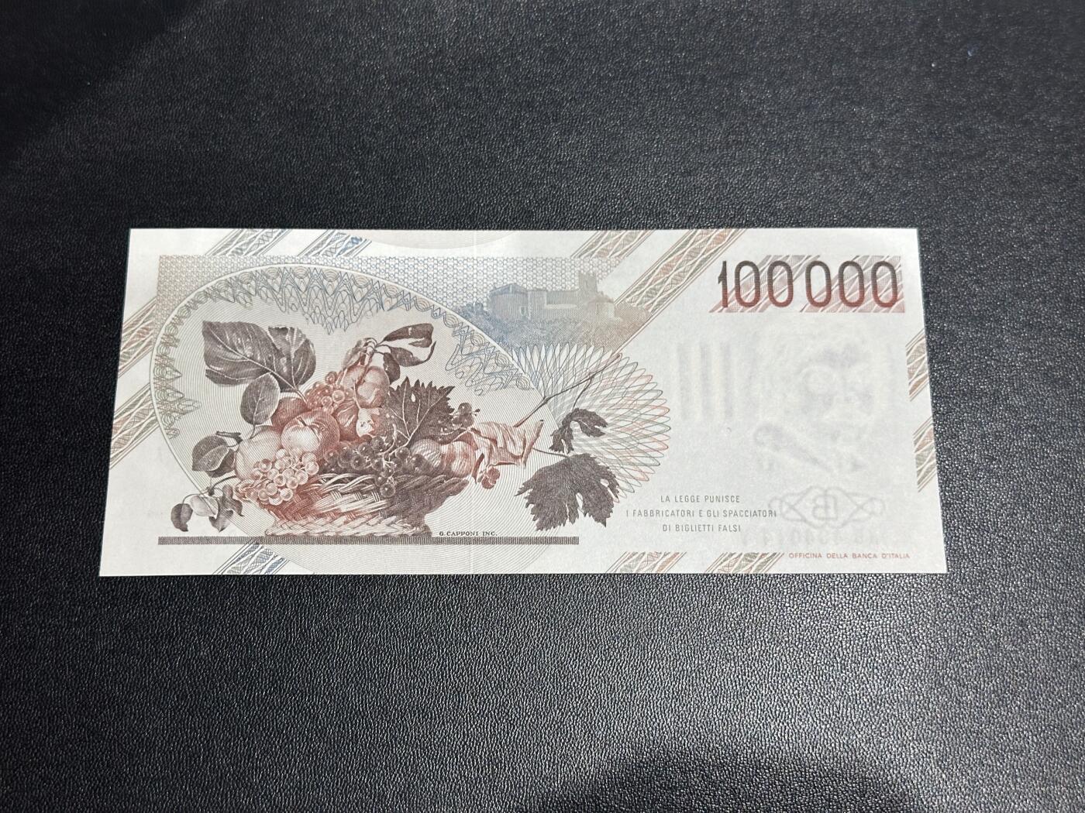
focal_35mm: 48
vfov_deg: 30.3
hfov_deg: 39.7
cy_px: 406
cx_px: 542
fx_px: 1505
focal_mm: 6.86
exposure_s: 1/50
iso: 125
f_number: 1.78
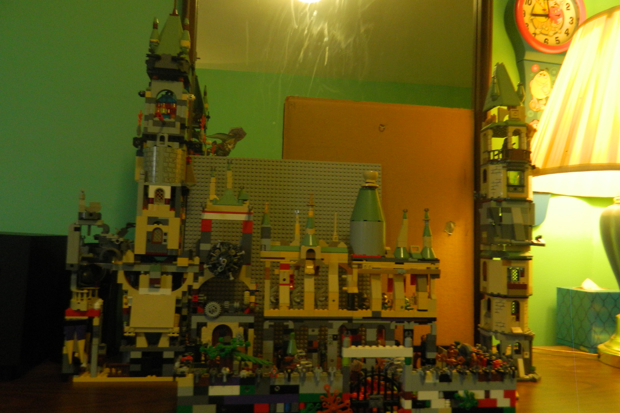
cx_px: 317
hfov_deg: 67.4
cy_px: 219
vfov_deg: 47.9
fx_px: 465
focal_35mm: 27
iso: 250
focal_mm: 4.5
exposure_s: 1/30
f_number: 3.1
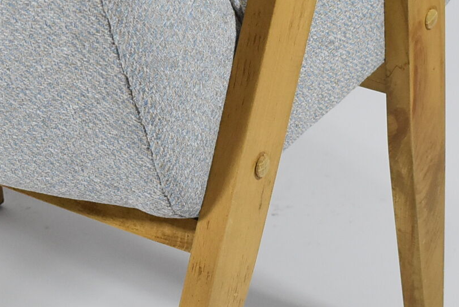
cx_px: 55
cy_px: 73
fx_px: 2039
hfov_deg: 12.8
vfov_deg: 8.6
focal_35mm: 160
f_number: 4.2
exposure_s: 1/125
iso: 800
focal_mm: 29
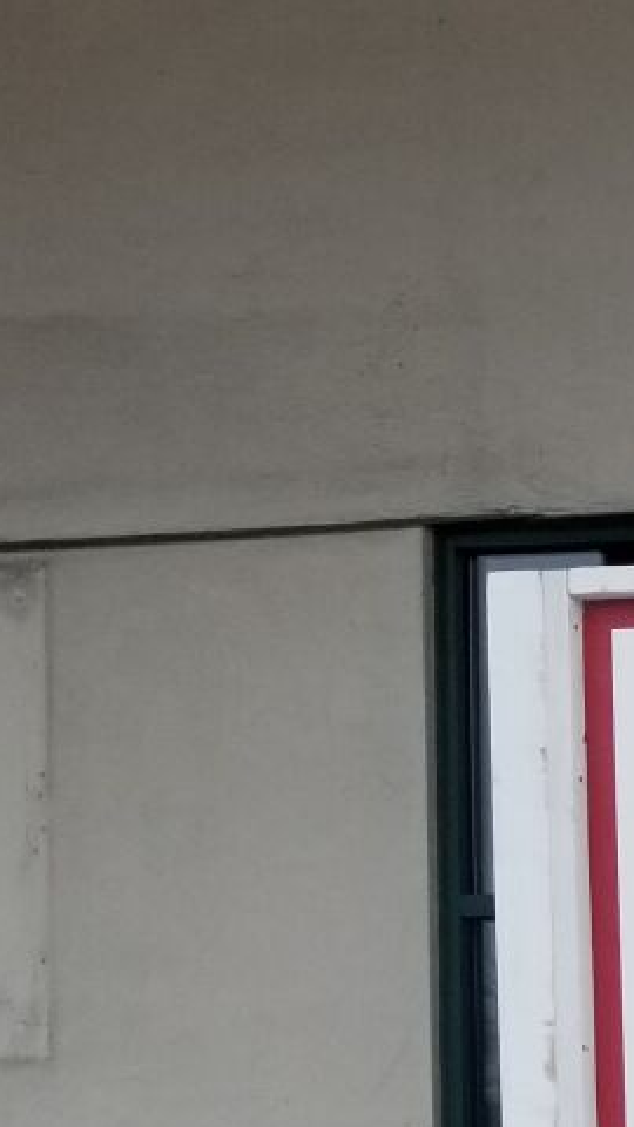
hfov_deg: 9.6
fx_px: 2929
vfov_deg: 20.7
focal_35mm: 98
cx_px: 1902
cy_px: 1269
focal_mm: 4.25
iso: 50
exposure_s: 1/920
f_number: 1.7
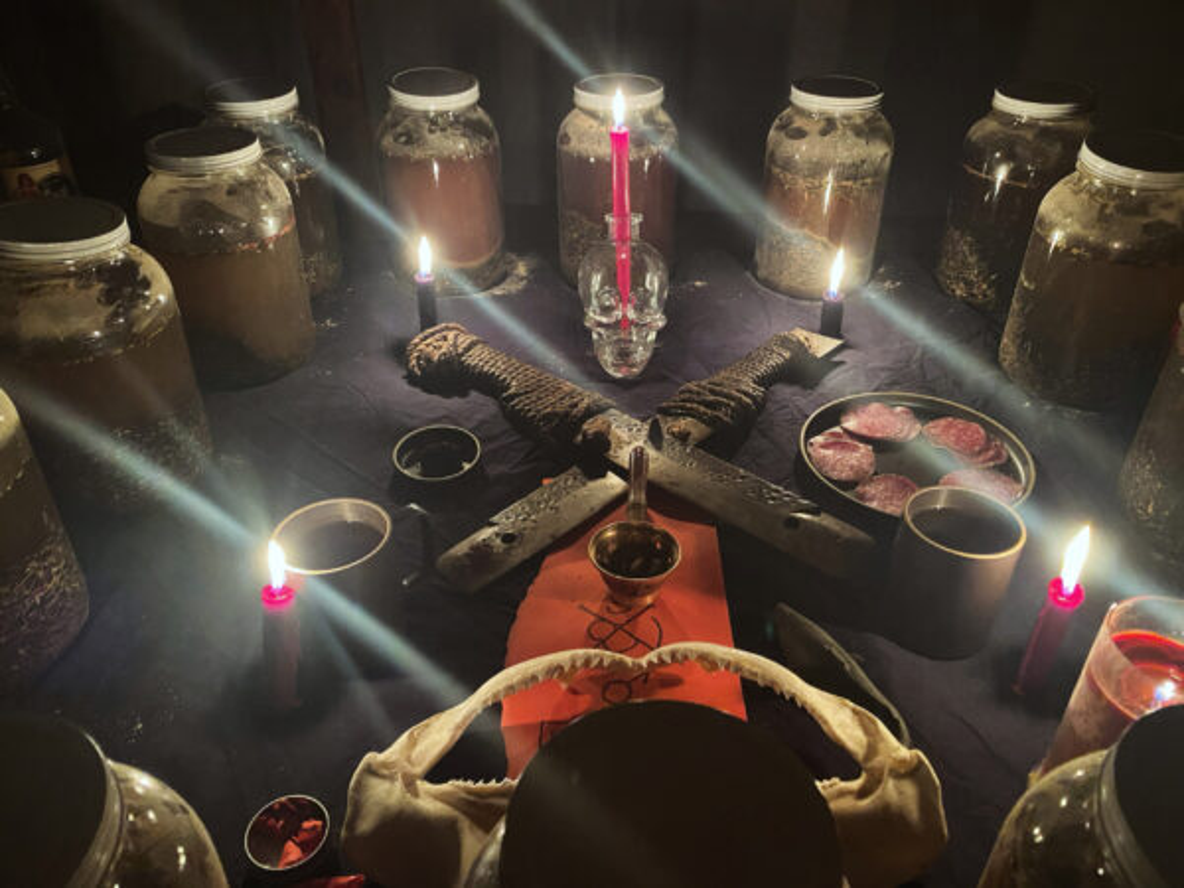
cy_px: 444
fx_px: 889
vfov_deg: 53.1
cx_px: 592
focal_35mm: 26
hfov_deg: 67.3
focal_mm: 4.25
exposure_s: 1/30
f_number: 1.8
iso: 800
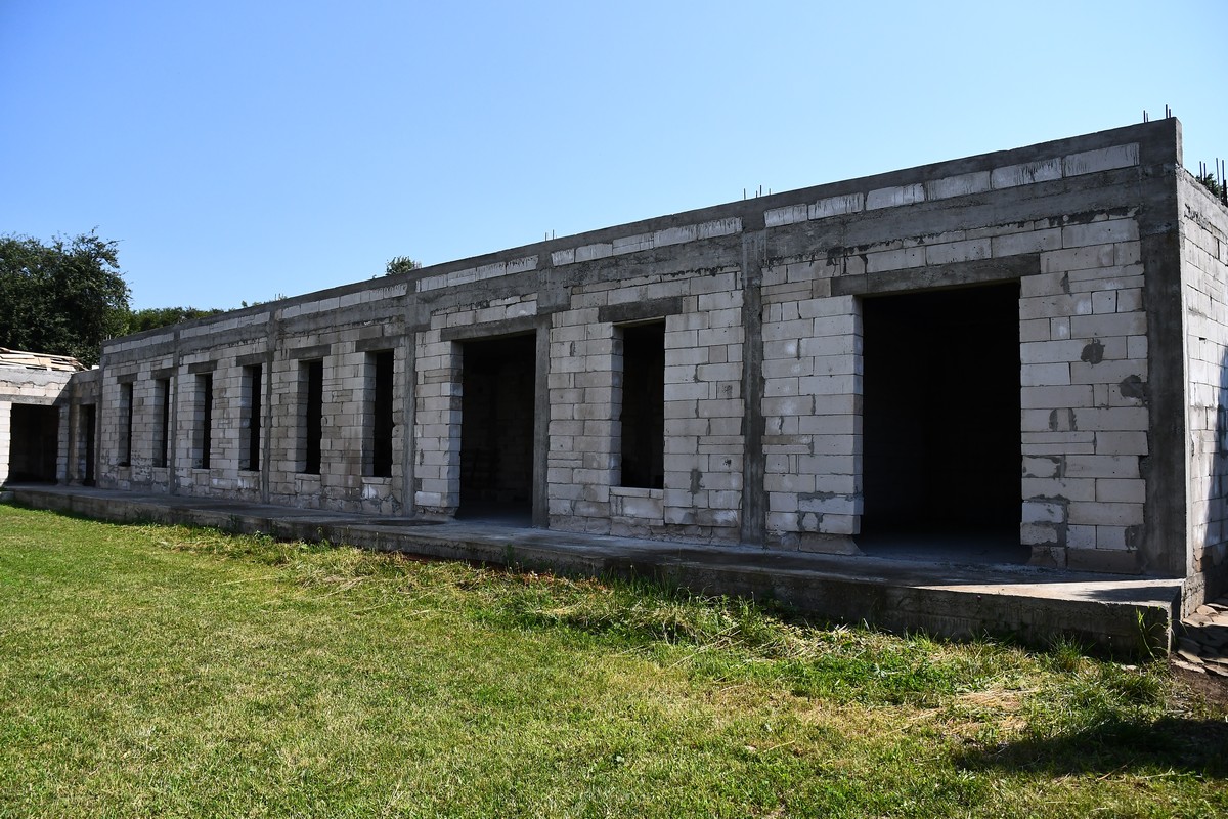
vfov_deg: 53.1
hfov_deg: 73.7
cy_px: 410
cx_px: 614
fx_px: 819
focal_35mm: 24
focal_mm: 16
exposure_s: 1/8000
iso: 800
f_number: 4.5
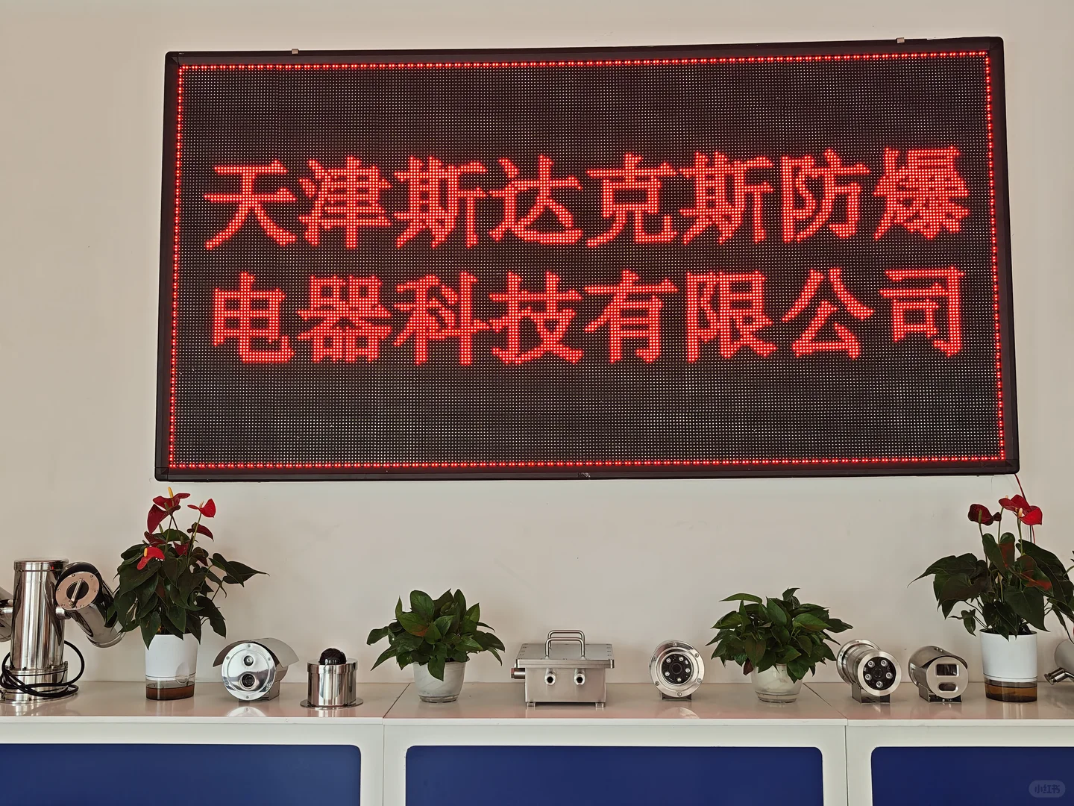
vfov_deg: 42.9
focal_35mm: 33
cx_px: 537
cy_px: 403
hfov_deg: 55.4
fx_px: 1024
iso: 80
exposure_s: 1/108
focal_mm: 6.55
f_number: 1.62
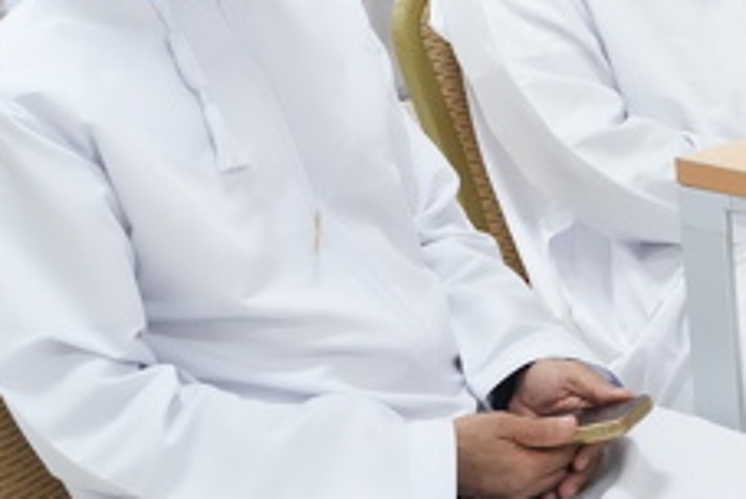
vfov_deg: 13.2
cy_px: -64
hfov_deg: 18.3
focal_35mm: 102
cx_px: 1035
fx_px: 2116
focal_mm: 29
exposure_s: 1/100
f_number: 8
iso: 6400
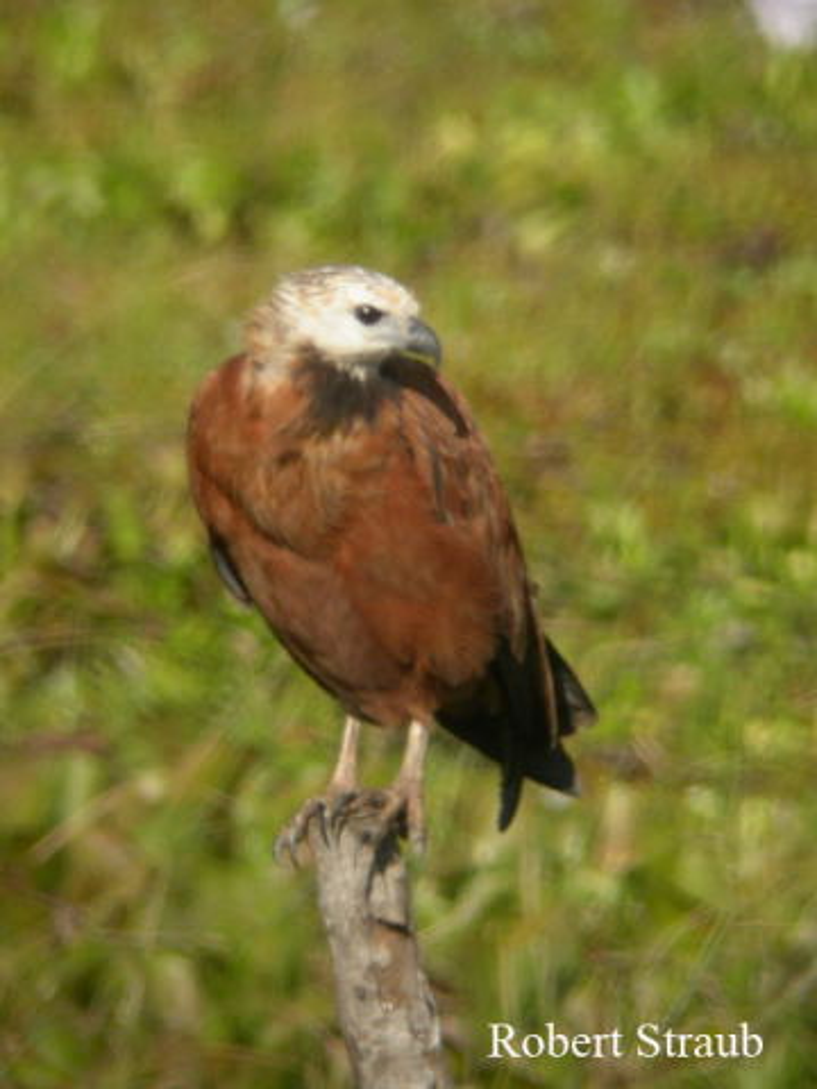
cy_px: 544
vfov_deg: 16.7
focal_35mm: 118
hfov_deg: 12.6
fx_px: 3713
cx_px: 408
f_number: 4.3
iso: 100
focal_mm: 24.4
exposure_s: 1/250
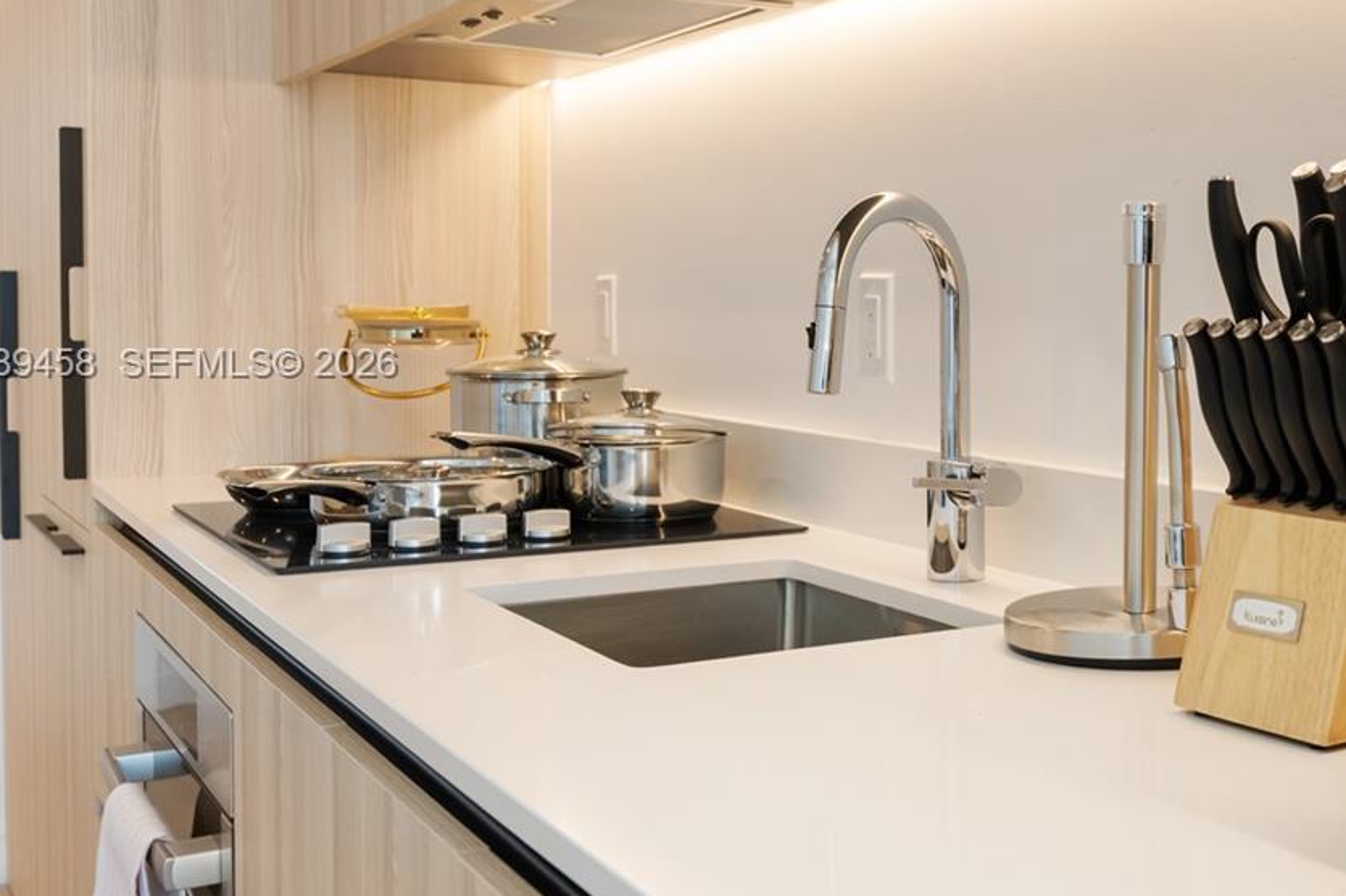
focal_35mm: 46
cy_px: 366
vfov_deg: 29.2
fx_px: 1719
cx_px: 1185
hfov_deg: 39.9
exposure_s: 1/60
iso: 1000
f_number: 6.3
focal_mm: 24
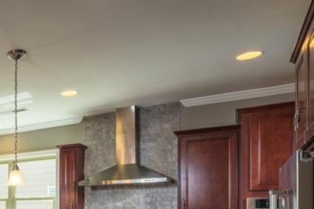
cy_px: 251
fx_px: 349
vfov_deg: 28.9
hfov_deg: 36.4
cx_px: -70
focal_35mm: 40
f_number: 8
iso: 100
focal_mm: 16
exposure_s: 1/200
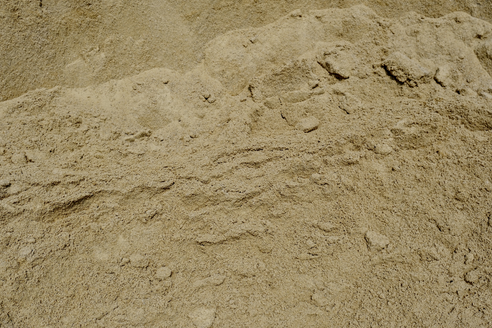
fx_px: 478
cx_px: 254
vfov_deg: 37.8
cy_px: 160
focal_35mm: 35
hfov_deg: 54.4
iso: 160
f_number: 5.6
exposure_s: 1/2000
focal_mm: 22.3
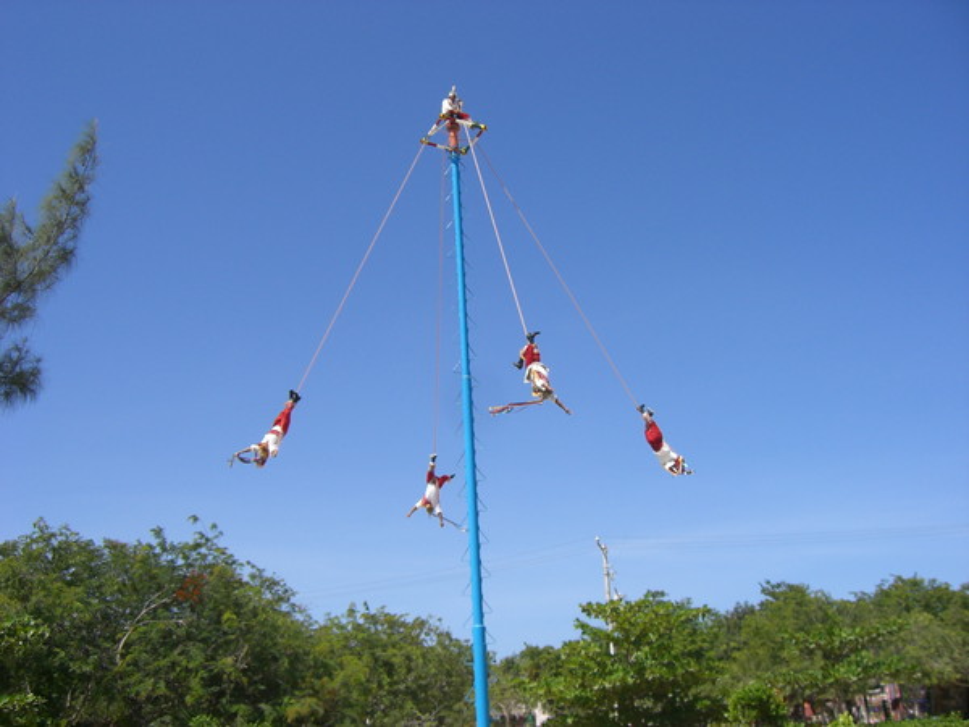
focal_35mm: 38
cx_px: 484
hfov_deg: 49.0
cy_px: 364
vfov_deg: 37.7
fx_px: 1064
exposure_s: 1/500
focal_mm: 6.2
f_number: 4.3
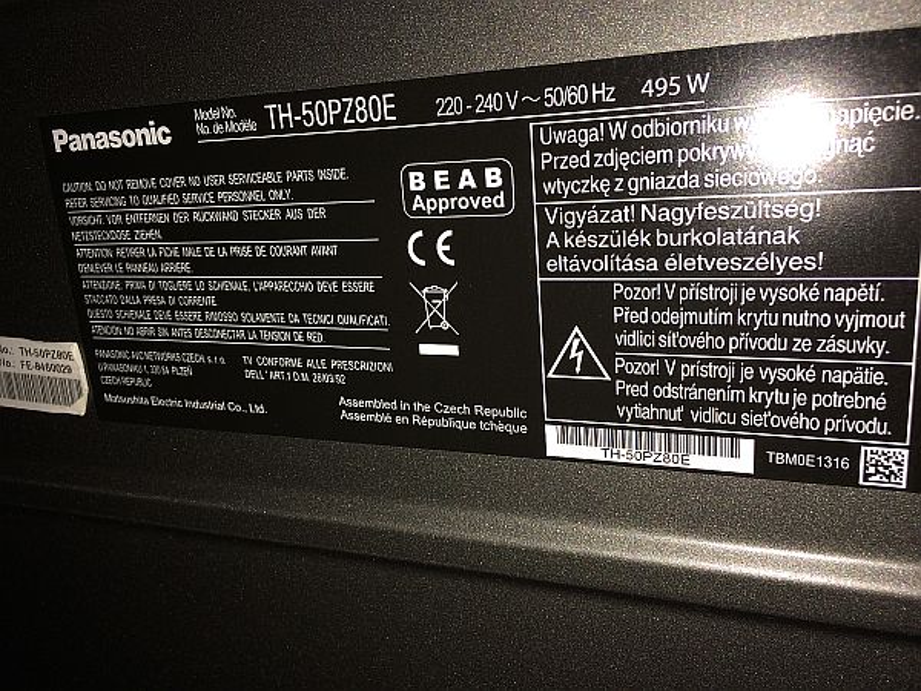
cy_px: 346
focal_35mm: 30
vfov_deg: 46.8
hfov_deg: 60.0
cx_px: 460
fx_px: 798
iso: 32
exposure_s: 1/74
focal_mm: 4.12
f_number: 2.2
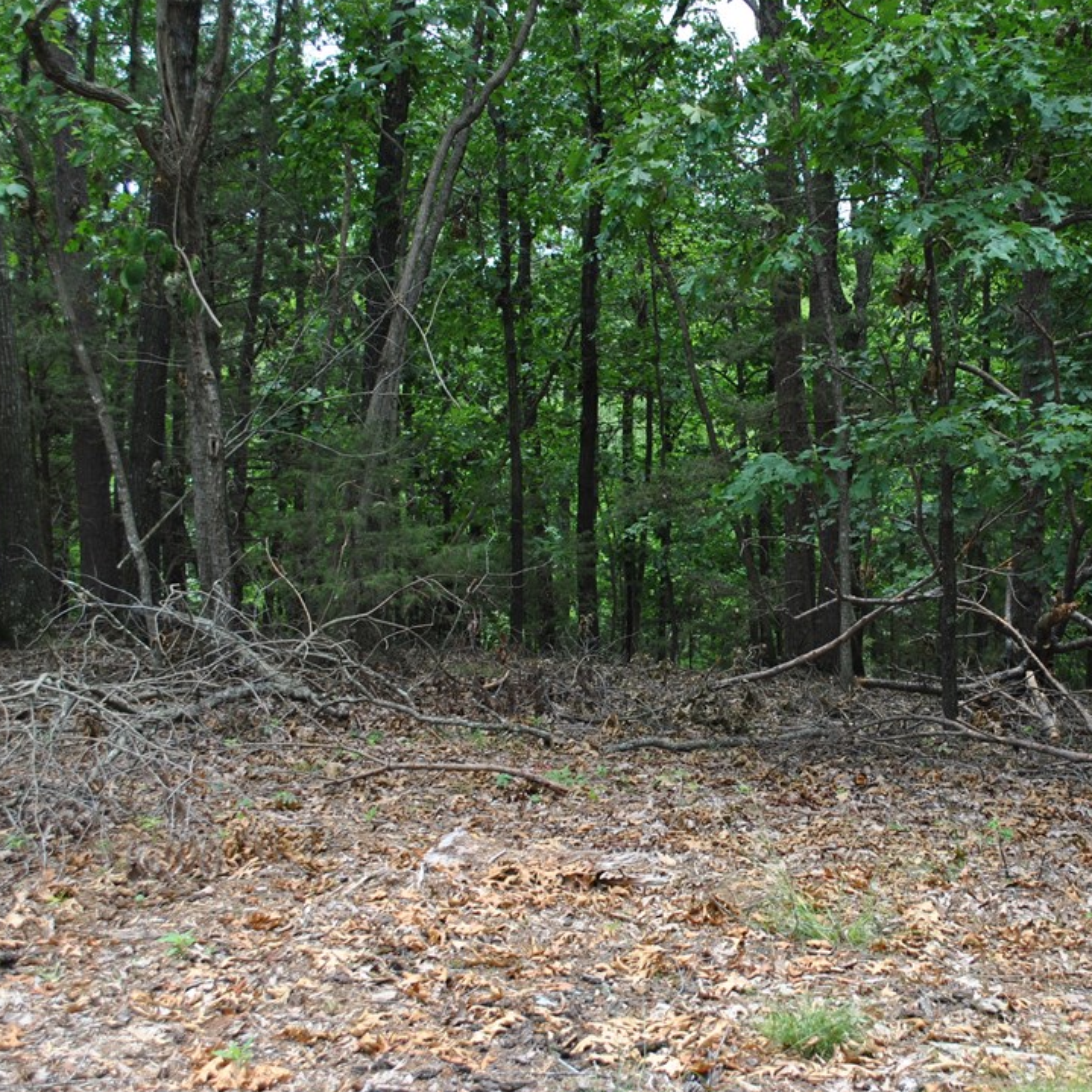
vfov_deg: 34.0
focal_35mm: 50
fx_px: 1785
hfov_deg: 33.8
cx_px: 712
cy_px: 547
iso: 110
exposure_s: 1/125
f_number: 5.6
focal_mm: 26
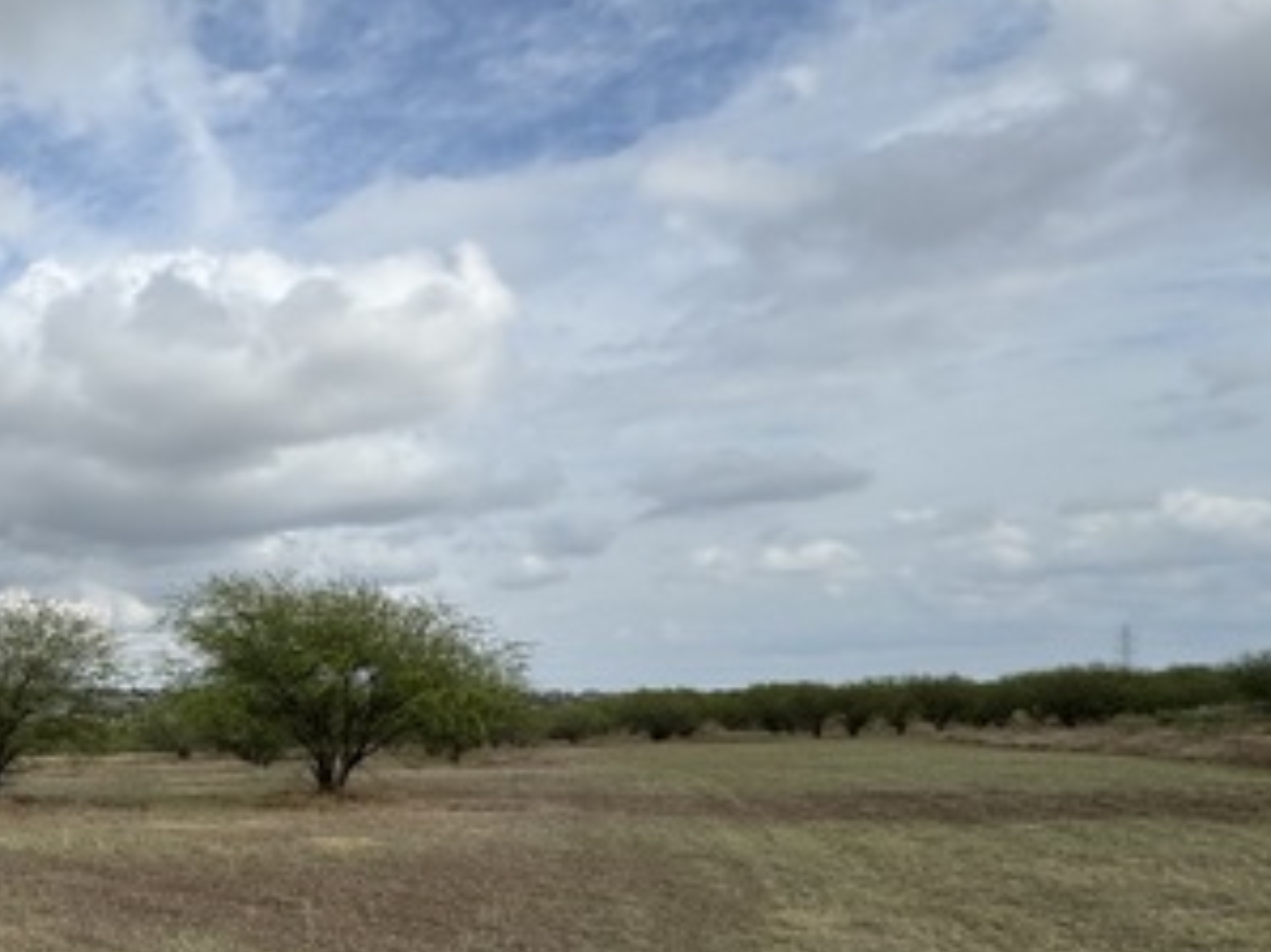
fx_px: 1101
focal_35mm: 30
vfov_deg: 45.3
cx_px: -43
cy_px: 701
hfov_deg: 47.8
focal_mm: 2.22
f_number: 2.2
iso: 50
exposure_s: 1/2770
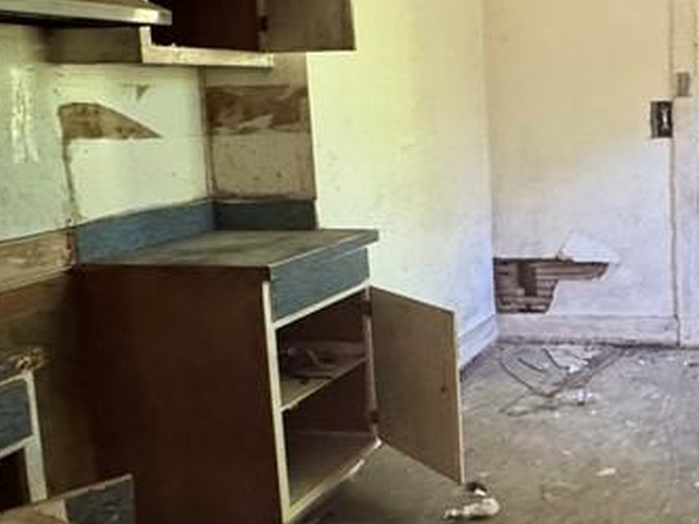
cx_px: 709
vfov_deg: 33.5
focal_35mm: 43
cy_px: 197
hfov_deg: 38.6
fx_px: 869
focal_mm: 2.22
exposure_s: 1/60
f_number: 2.2
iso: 1000
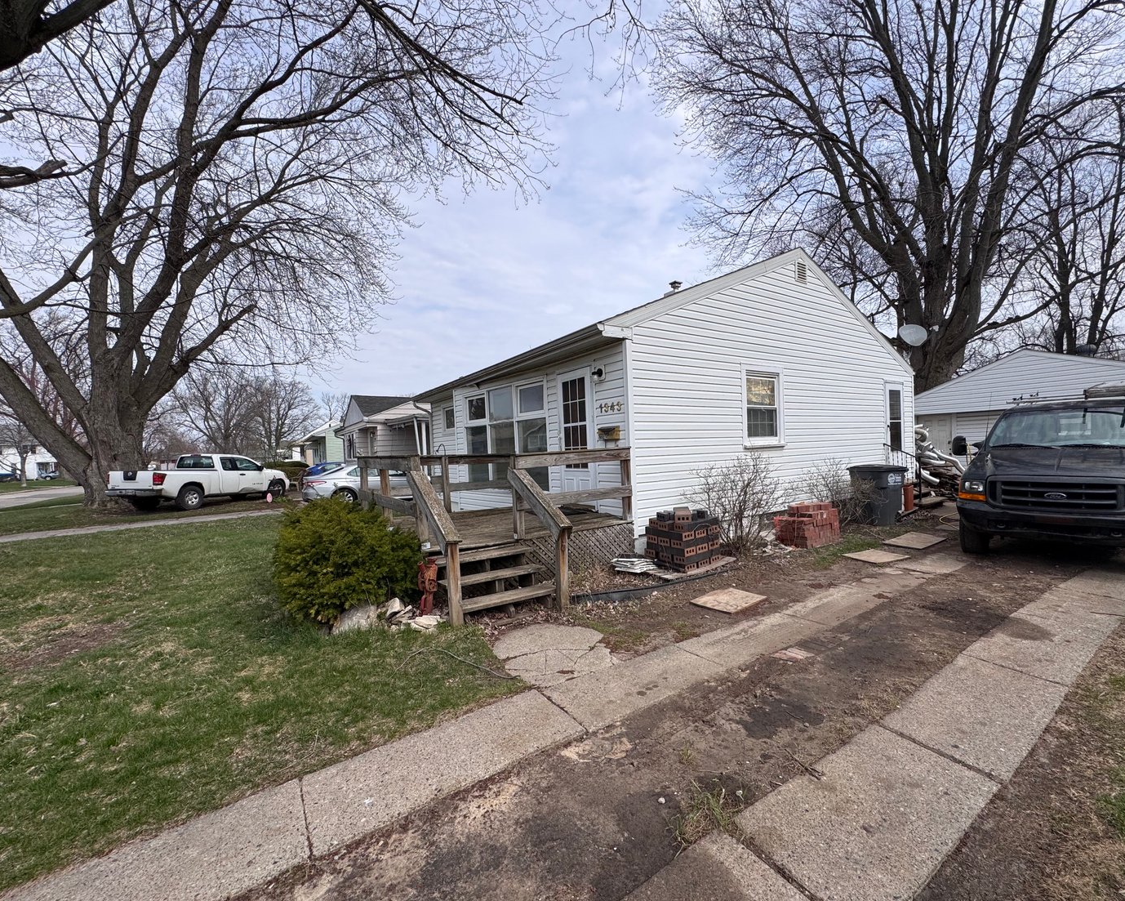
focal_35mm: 15
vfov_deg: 84.0
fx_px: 500
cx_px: 603
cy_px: 463
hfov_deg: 96.6
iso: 50
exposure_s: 1/2273
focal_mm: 2.22
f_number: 2.2
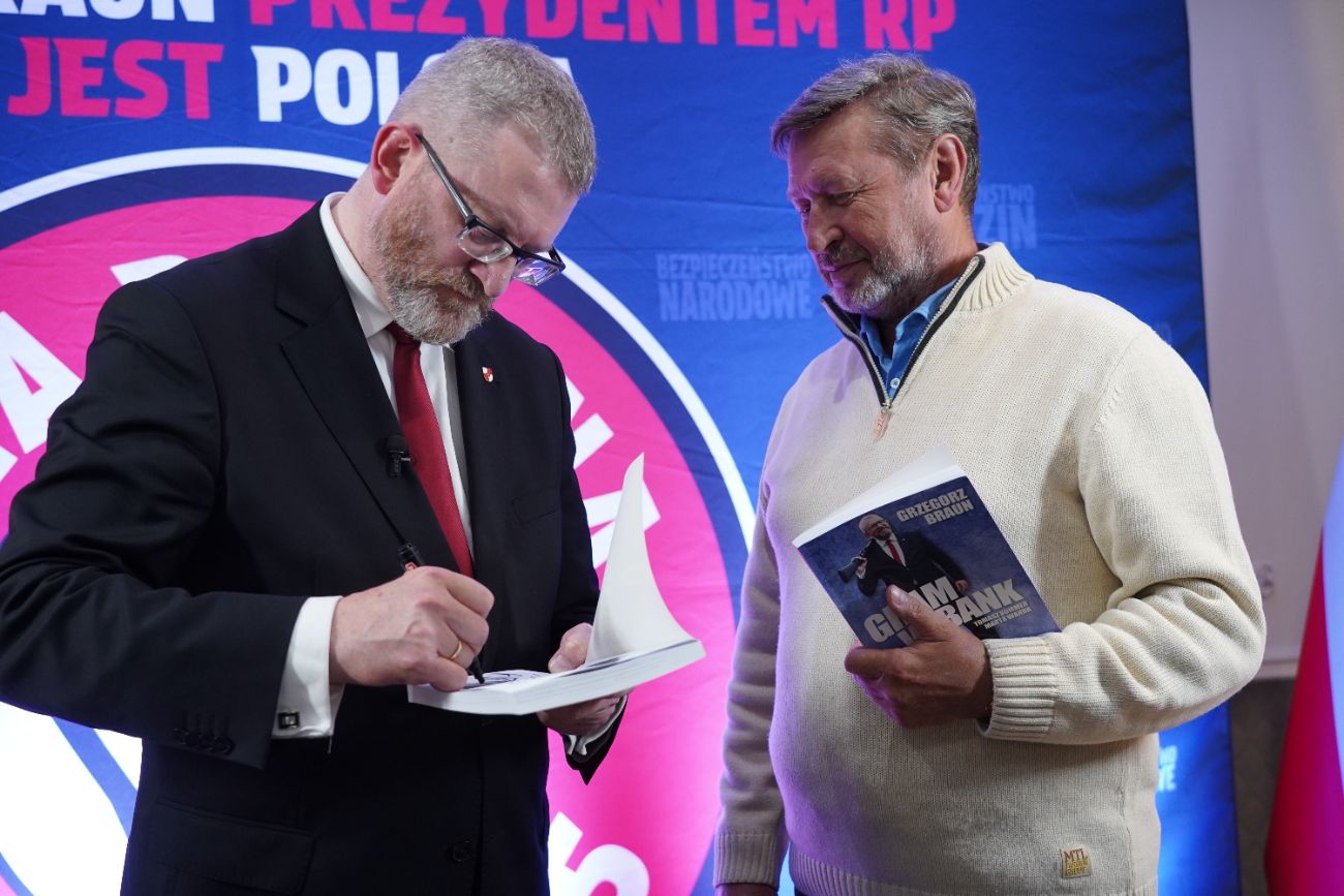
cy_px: 448
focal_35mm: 42
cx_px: 672
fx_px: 1568
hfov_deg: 46.4
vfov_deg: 31.9
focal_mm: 42
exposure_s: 1/125
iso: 2000
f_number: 4.5
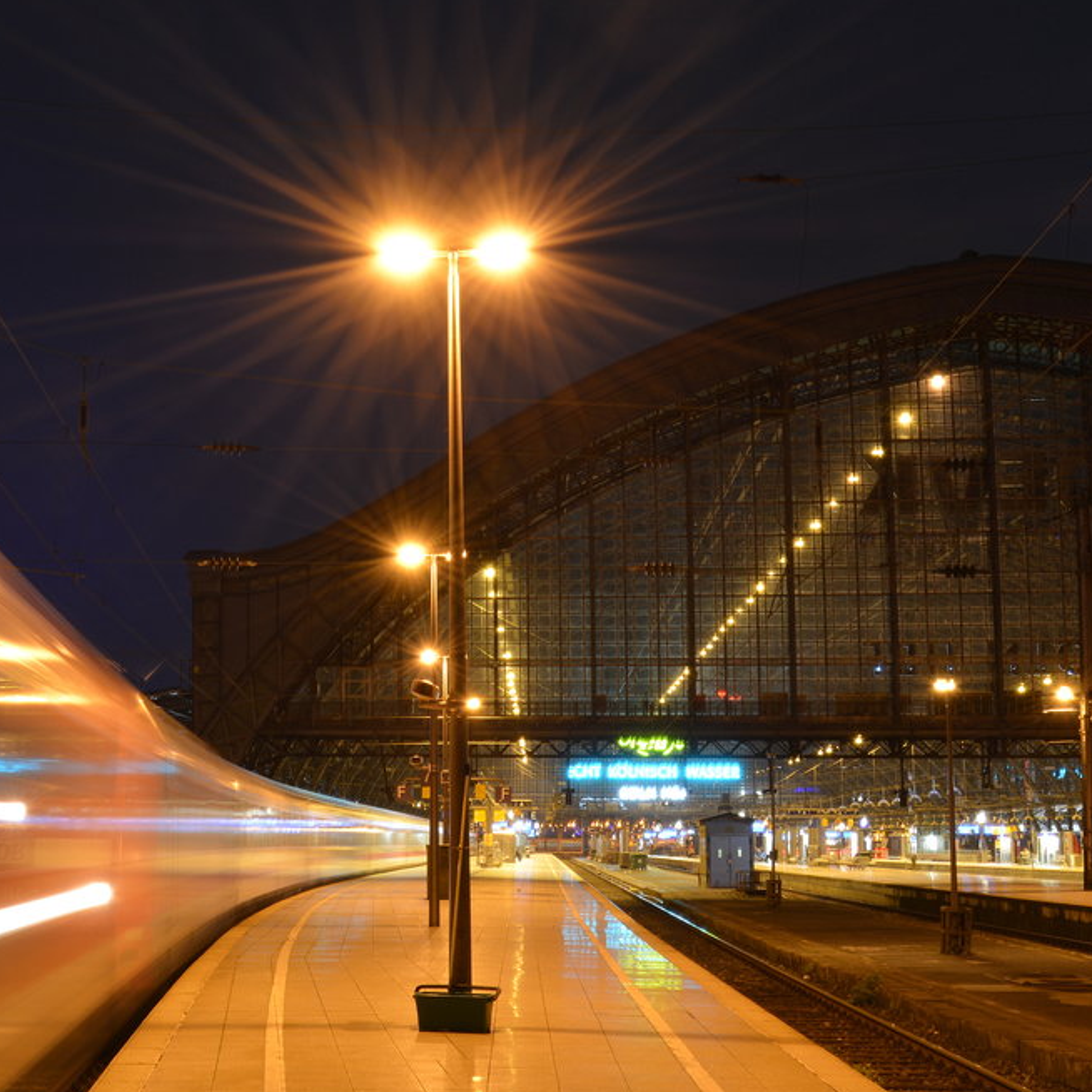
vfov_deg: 31.7
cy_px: 579
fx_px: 1919
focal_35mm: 54
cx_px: 112
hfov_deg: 30.4
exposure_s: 30
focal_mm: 23
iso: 100
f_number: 14
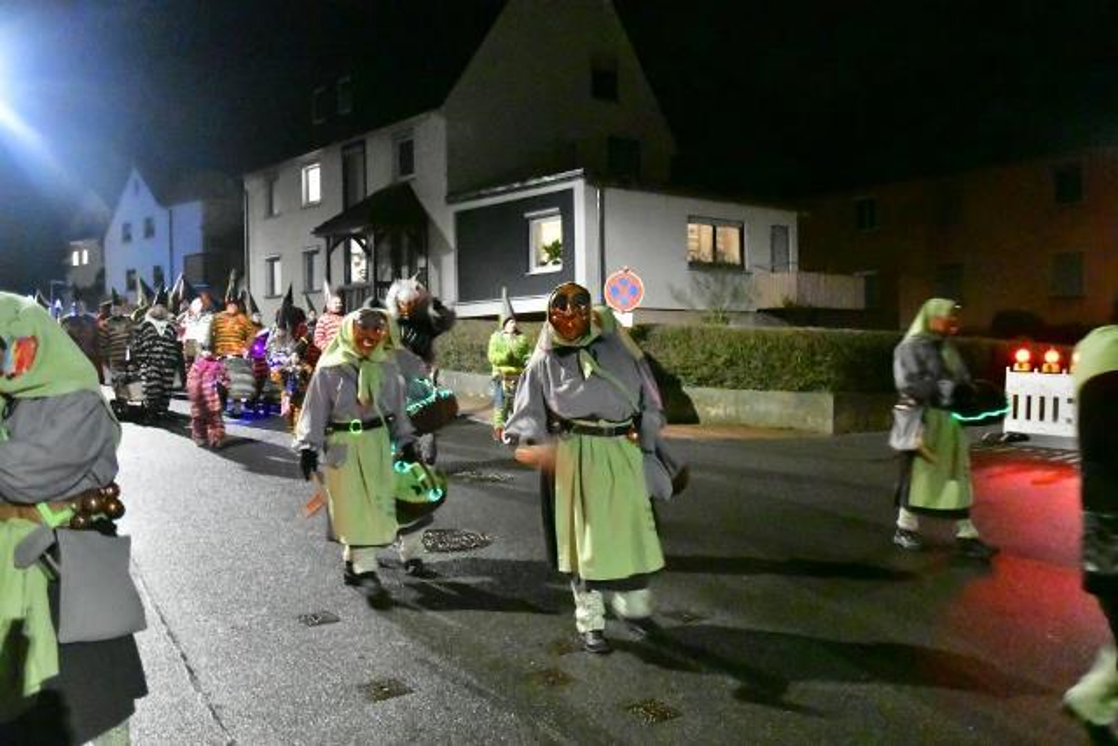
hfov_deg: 57.2
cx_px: 559
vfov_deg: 40.0
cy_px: 373
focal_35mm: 33
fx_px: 1025
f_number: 2.8
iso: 51200
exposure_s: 1/20
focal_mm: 22
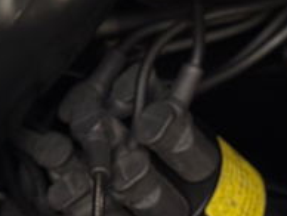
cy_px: -111
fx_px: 1577
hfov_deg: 9.9
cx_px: -212
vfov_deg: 7.7
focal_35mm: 190
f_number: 1.78
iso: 64
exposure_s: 1/50
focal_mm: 6.76
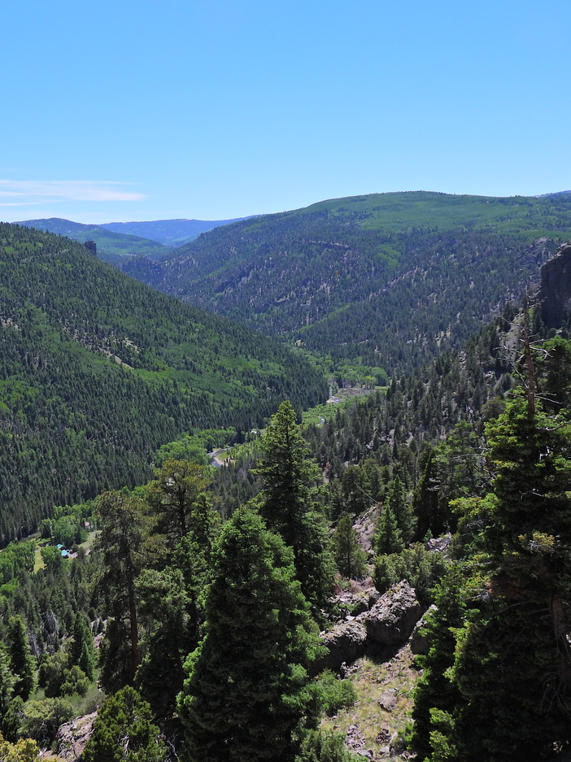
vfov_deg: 45.8
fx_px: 902
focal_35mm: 41
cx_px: 173
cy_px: 377
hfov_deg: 34.7
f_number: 3.2
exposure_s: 1/1600
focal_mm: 5.4
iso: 100
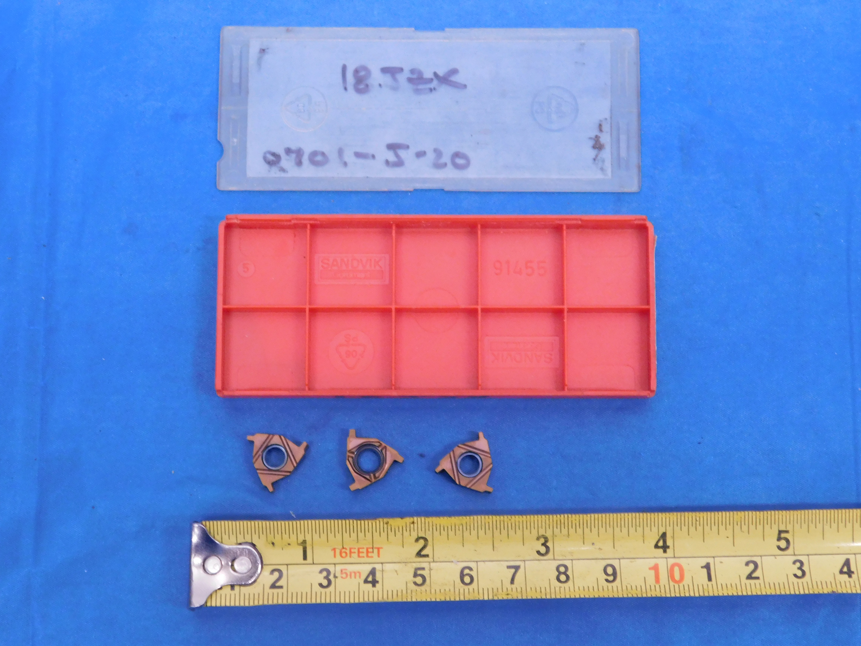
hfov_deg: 27.4
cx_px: 430
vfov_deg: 20.7
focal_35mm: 71
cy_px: 323
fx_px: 1766
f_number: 4.3
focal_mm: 12.6
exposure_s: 1/25
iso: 400
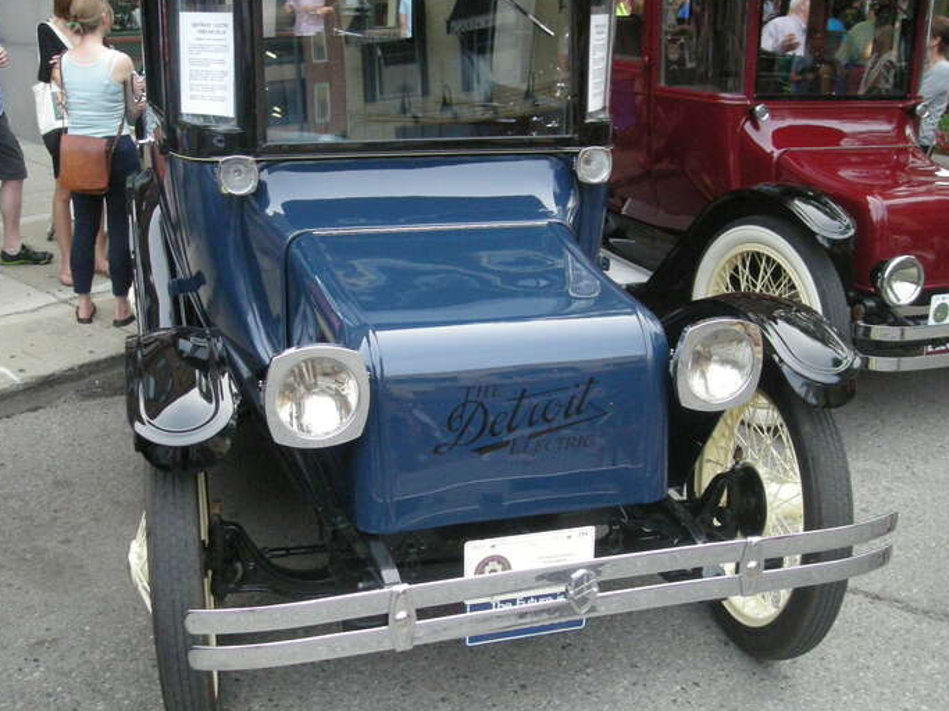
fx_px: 1124
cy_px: 331
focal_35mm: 41
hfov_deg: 45.8
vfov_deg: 35.1
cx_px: 446
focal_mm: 5.7
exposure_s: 1/57.7
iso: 400
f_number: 2.8
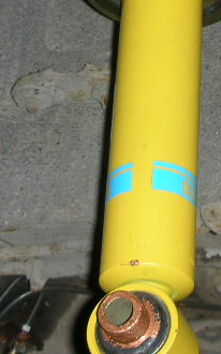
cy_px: 18
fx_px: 1109
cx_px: 119
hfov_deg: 11.4
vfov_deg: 17.8
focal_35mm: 115
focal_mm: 5.8
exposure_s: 1/60.1
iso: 50
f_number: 3
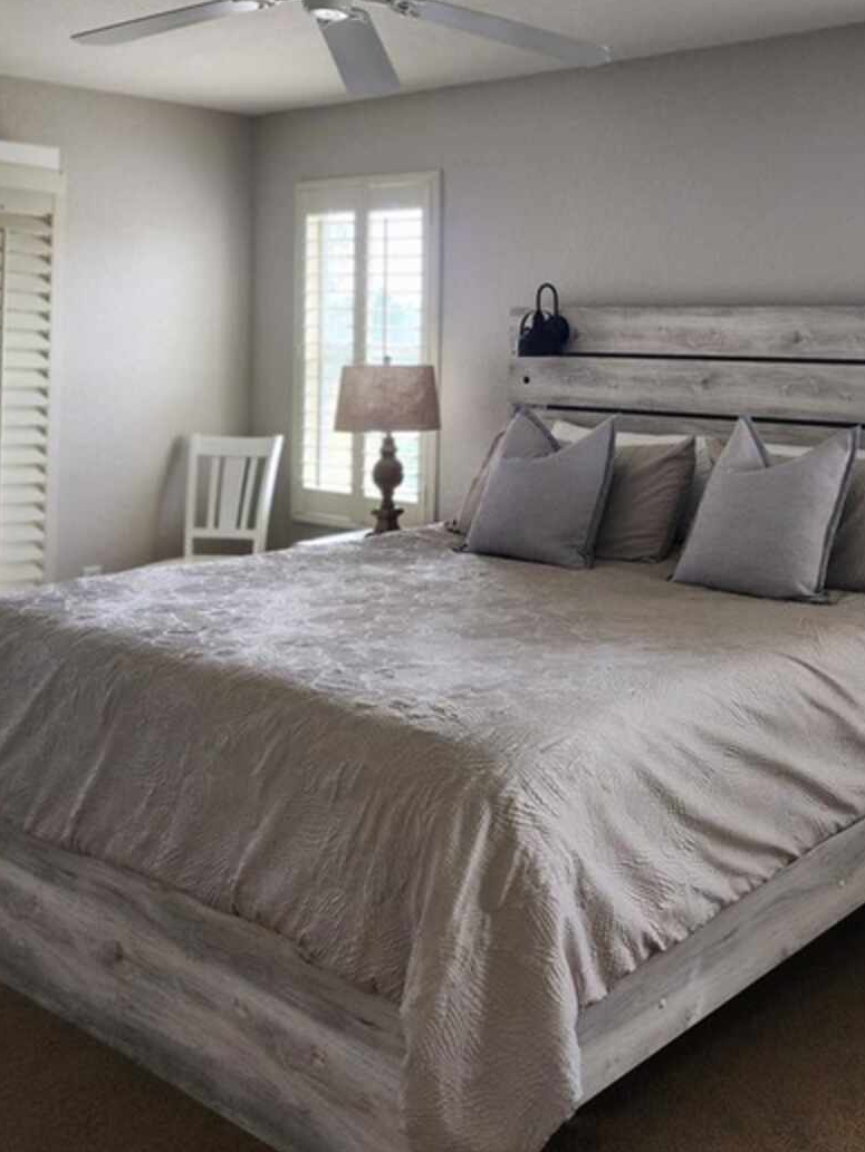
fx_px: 1266
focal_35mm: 38
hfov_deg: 36.7
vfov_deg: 47.5
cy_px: 320
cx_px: 667
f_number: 1.8
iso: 200
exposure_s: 1/120
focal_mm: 6.4
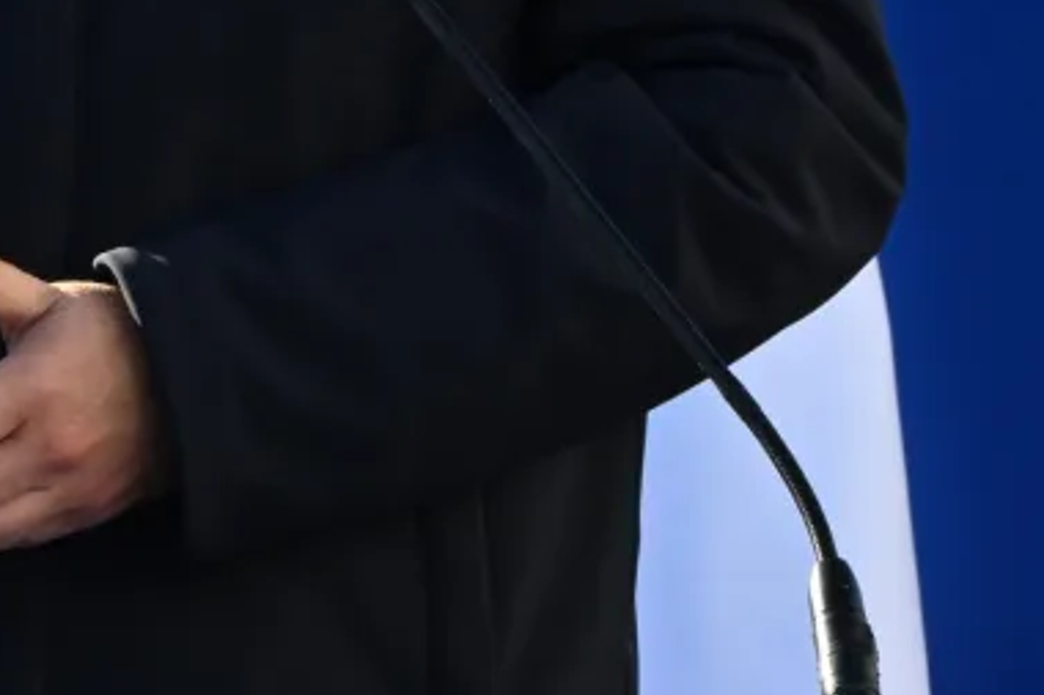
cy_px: -297
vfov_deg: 1.4
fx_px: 27479
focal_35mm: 948
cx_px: 574
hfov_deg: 2.2
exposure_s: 1/400
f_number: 13
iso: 640
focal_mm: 200
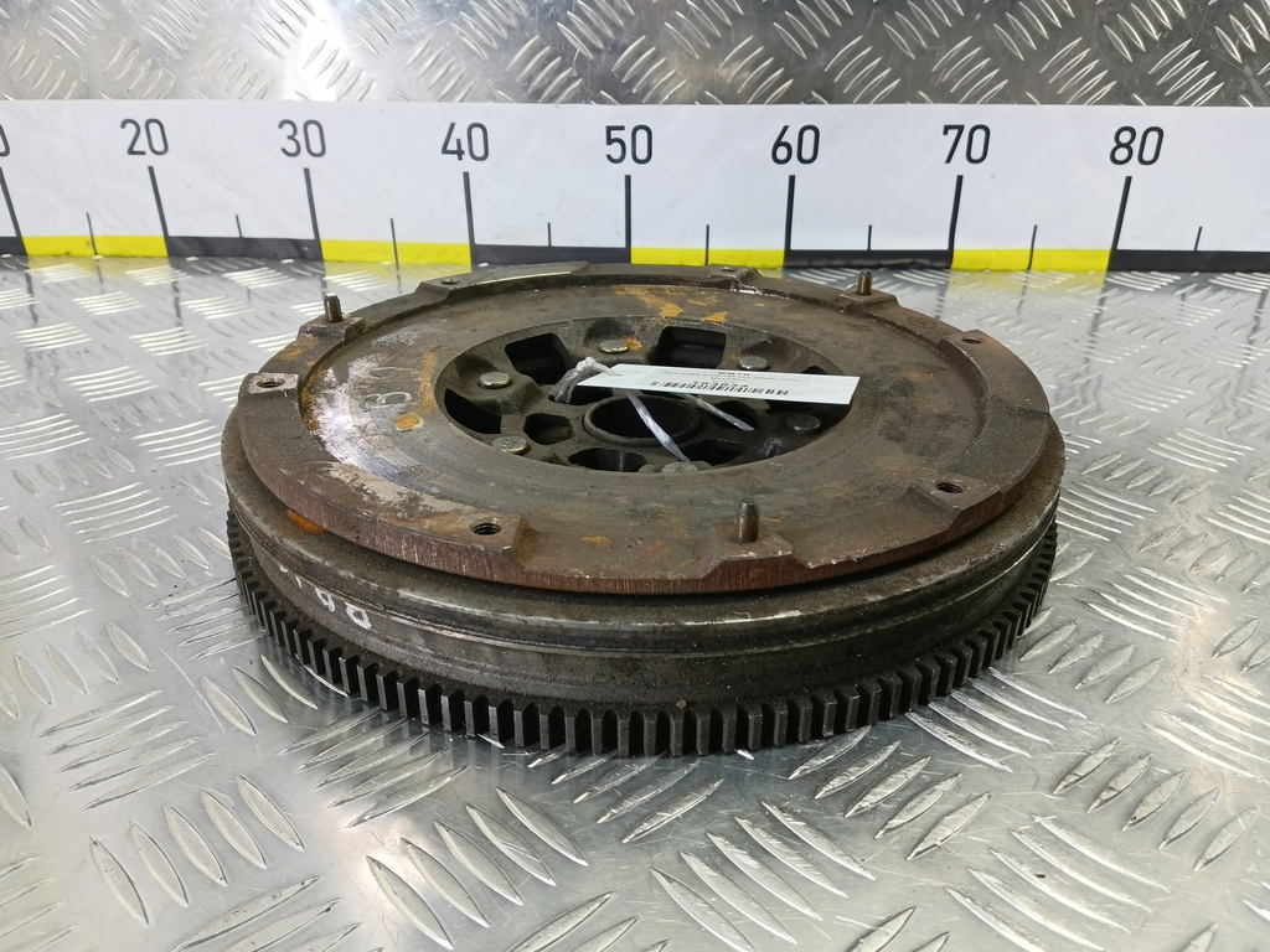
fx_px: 844
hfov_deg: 73.9
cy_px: 476
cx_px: 635
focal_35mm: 23
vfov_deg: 58.9
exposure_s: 1/50
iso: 208
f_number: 1.6
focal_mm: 4.11
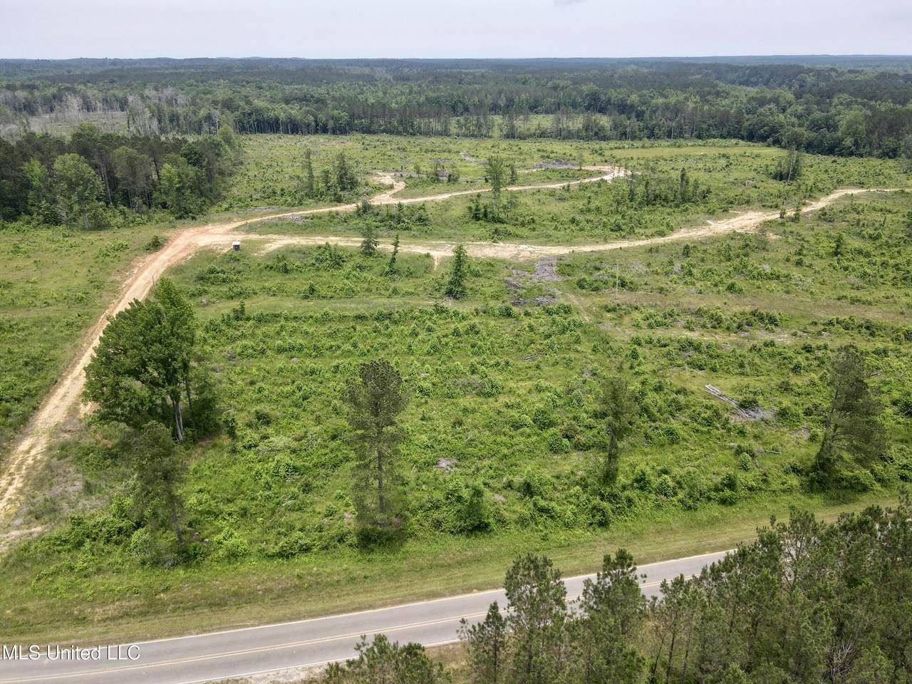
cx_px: 456
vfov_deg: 56.8
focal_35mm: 24
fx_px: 632
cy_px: 342
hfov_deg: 71.6
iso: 100
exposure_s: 1/500
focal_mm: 4.5
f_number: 2.8
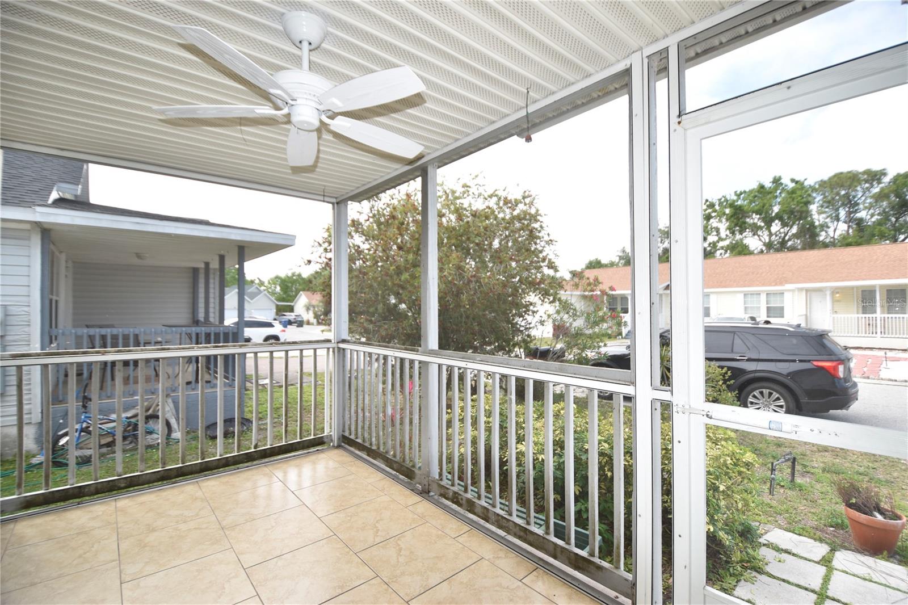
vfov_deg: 77.3
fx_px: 378
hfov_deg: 100.4
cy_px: 302
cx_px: 454
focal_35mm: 15
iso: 100
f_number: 6.3
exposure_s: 1/160
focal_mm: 10
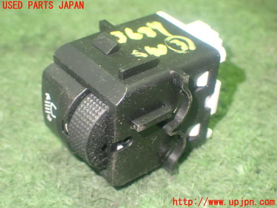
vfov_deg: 23.7
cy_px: 104
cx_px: 138
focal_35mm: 62
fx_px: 496
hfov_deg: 31.2
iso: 800
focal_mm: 11.09
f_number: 3.6
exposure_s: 1/15
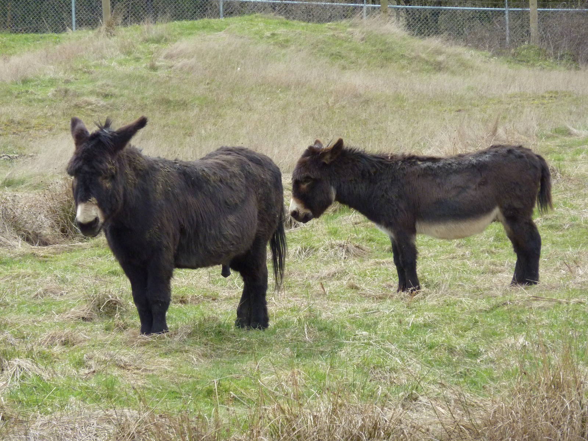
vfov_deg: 7.1
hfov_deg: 9.4
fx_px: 3567
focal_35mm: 210
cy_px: 220
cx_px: 294
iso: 250
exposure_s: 1/500
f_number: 4.6
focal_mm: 34.4
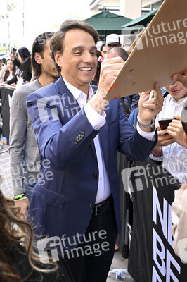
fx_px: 289
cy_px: 141
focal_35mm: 37
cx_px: 94
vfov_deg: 51.9
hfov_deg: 35.9
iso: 800
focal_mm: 37
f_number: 7.1
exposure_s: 1/320
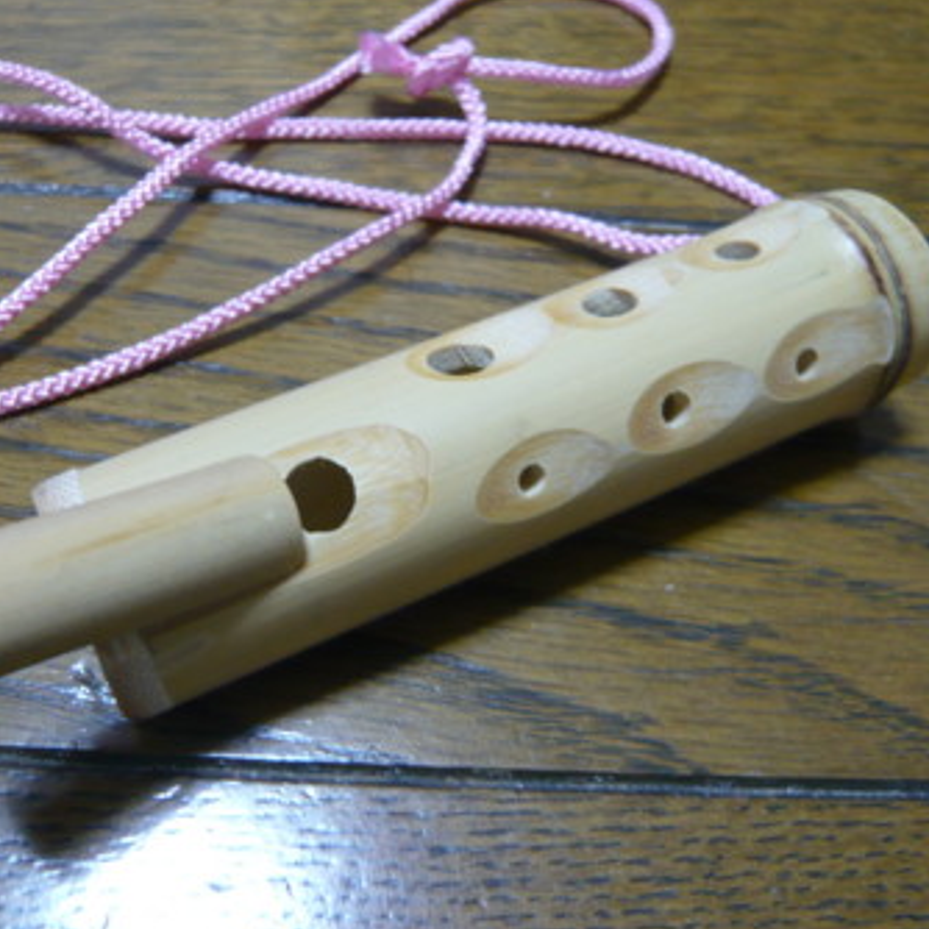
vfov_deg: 48.5
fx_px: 1032
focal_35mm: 34
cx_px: 413
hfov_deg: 48.4
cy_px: 462
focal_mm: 4.6
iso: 200
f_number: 2.8
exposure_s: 1/13
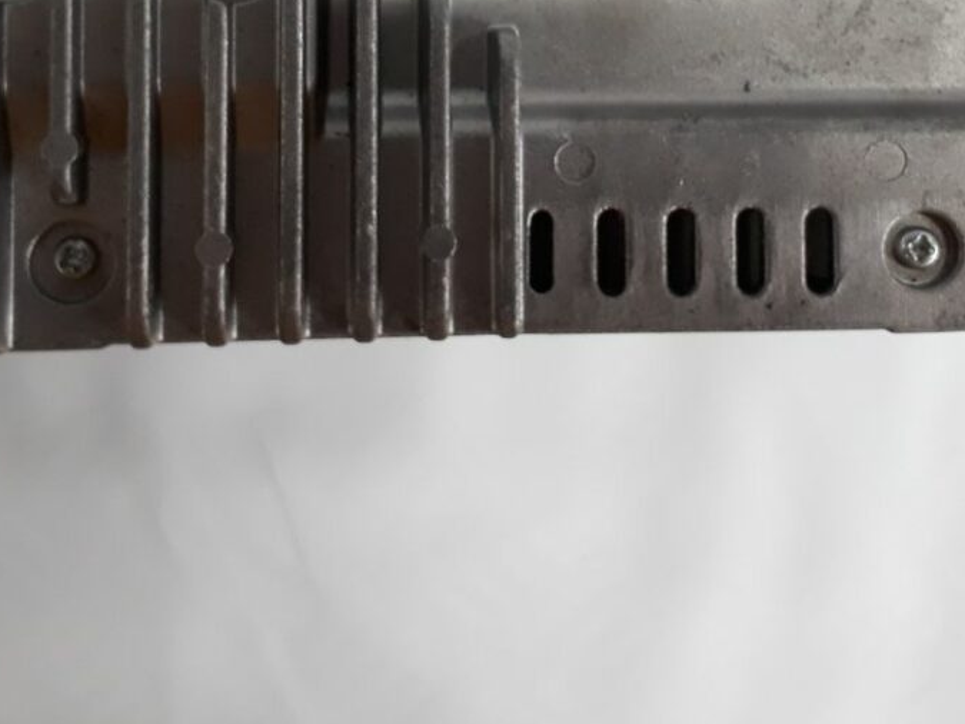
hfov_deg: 34.3
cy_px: -11
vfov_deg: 24.8
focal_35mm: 56
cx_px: 459
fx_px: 1561
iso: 100
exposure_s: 1/33
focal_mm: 3.6
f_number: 1.9
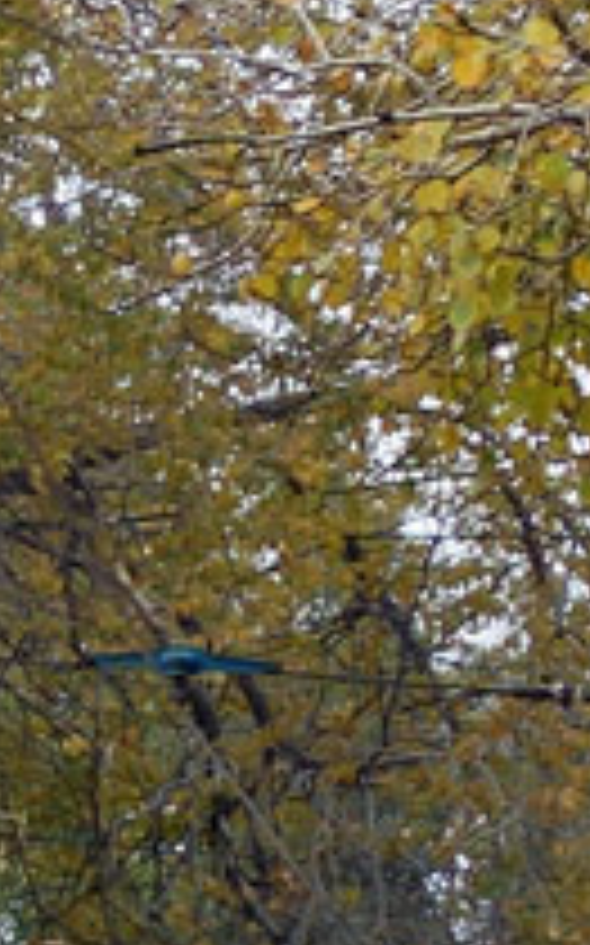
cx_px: -1130
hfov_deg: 3.8
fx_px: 8553
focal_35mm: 332
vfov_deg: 6.2
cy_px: 1539
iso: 200
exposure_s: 1/500
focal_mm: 21.08
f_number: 3.5
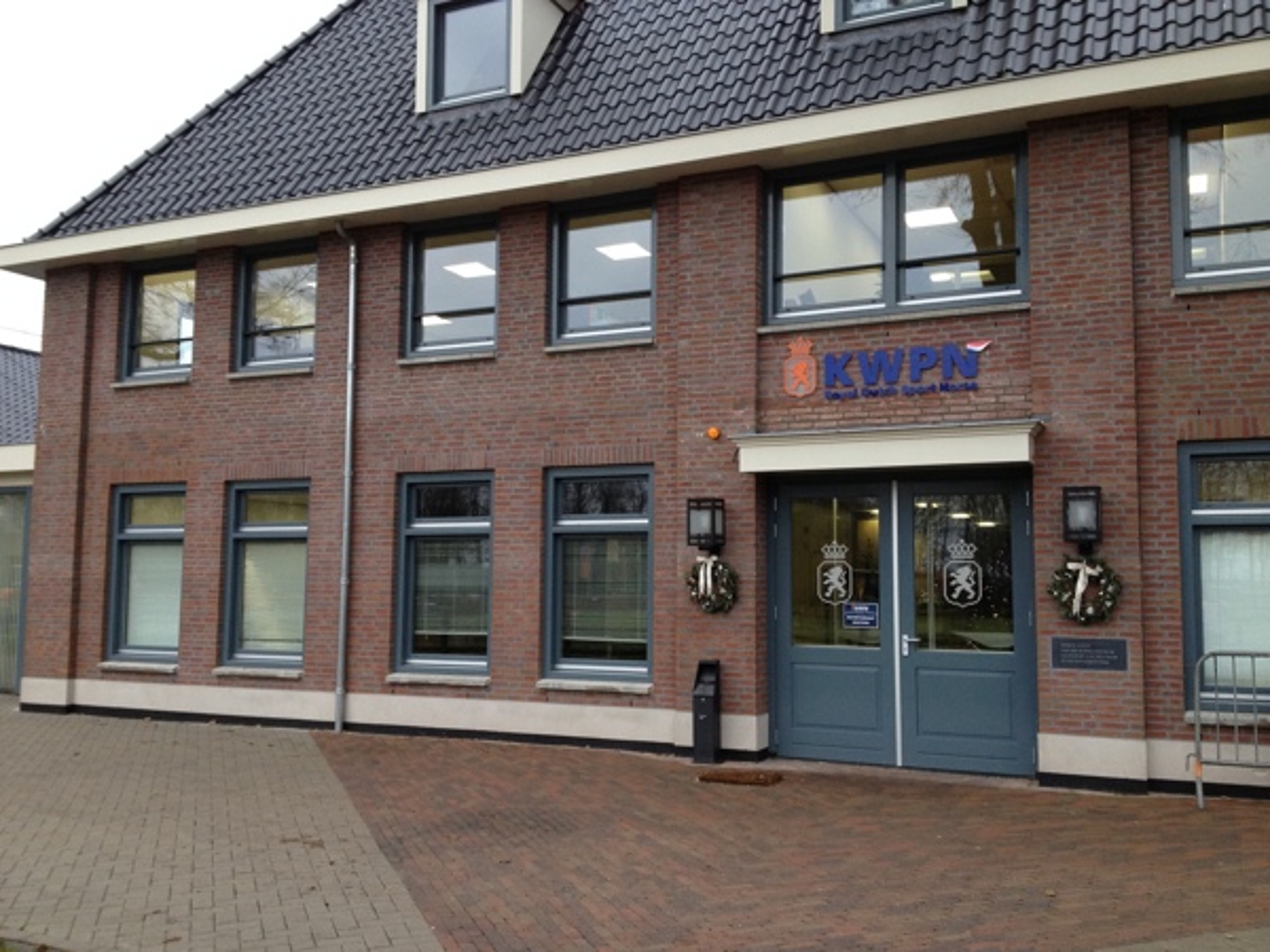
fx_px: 1284
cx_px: 635
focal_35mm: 35
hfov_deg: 52.6
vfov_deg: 40.7
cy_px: 476
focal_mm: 4.28
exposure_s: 1/120
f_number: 2.4
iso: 100
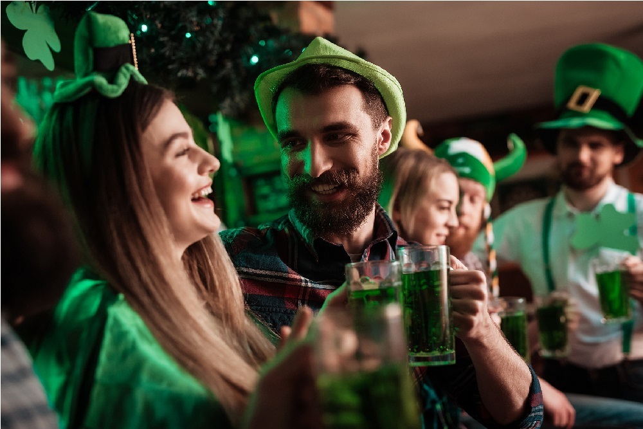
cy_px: 214
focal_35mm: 50
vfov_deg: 27.0
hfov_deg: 39.6
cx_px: 322
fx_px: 893
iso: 400
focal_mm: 50
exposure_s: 1/80
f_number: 2.5
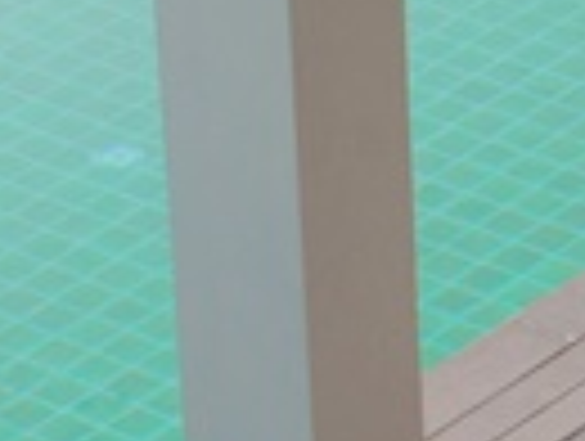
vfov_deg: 4.4
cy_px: 212
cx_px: 104
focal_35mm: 340
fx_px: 5757
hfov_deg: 5.8
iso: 200
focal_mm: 32
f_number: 11
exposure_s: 1/200
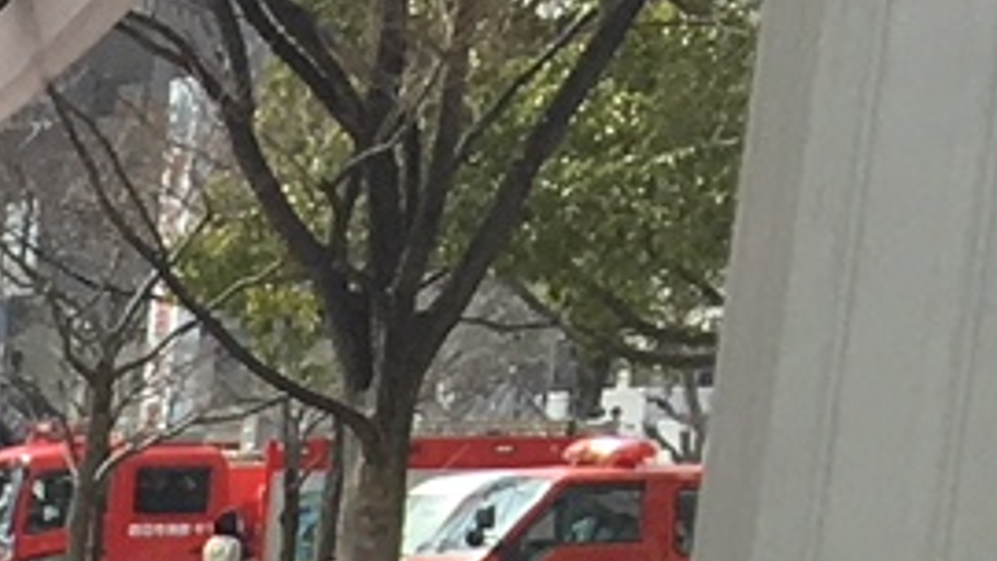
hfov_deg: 7.7
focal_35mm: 236
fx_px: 6240
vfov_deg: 4.7
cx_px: -2245
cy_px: 2255
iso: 25
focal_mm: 4.15
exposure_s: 1/663
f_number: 2.2
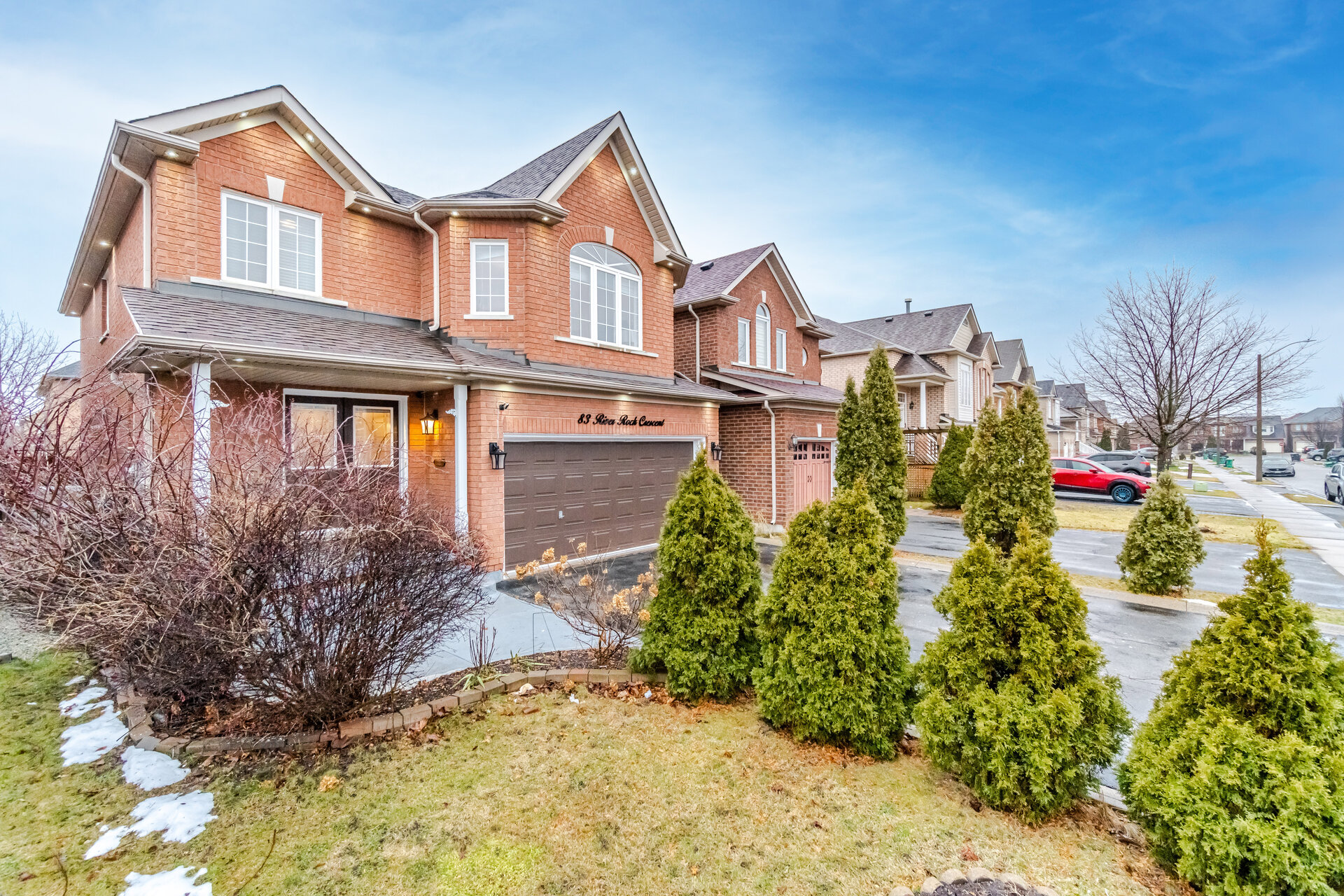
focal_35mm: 15
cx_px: 672
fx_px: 560
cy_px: 448
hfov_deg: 100.4
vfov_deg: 77.3
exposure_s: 1/100
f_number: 7.1
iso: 1600
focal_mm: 10
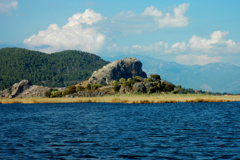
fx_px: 699
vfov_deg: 13.0
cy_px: 80
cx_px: 120
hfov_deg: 19.5
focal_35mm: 105
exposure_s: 1/400
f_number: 11
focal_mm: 70
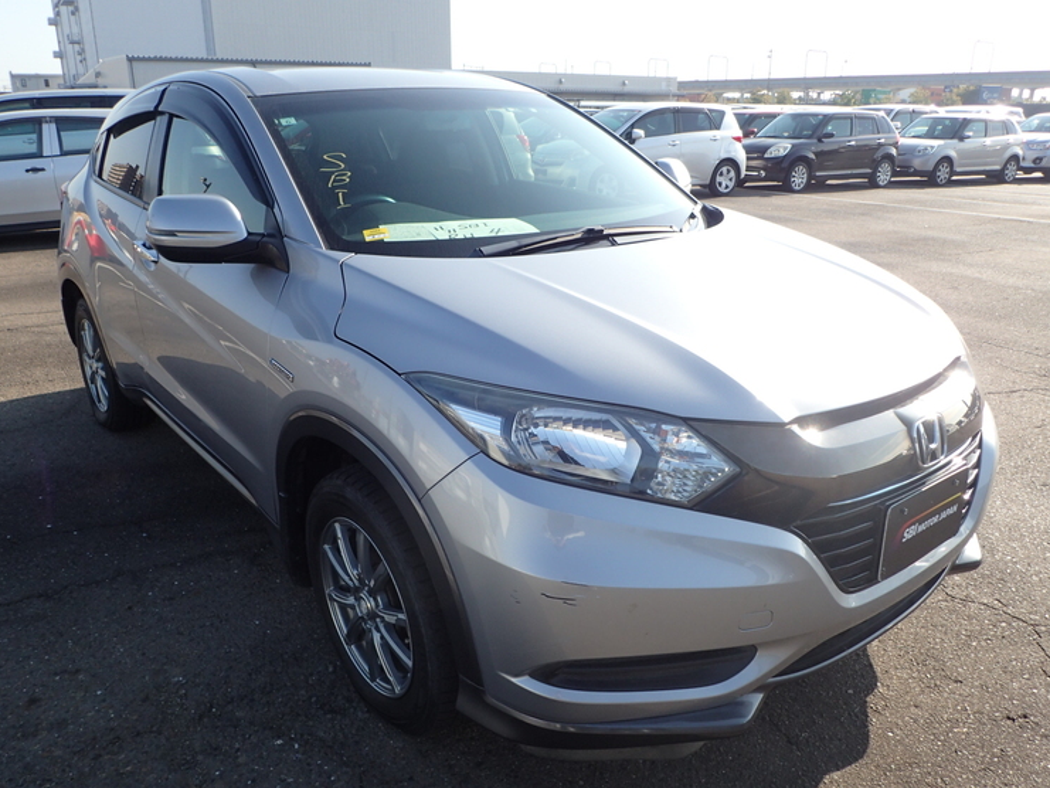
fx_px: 819
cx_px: 514
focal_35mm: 27
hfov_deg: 65.3
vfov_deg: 51.4
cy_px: 407
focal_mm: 4.5
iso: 100
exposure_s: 1/640
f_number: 2.8
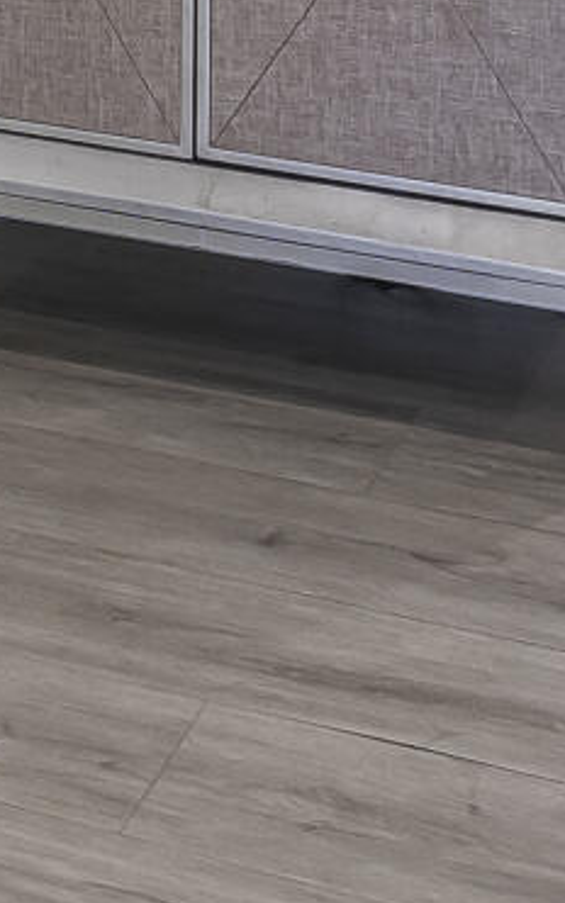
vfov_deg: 13.6
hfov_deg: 9.0
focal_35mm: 132
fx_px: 3251
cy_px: -897
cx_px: -765
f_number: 8
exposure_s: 1/8
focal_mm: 16
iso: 400
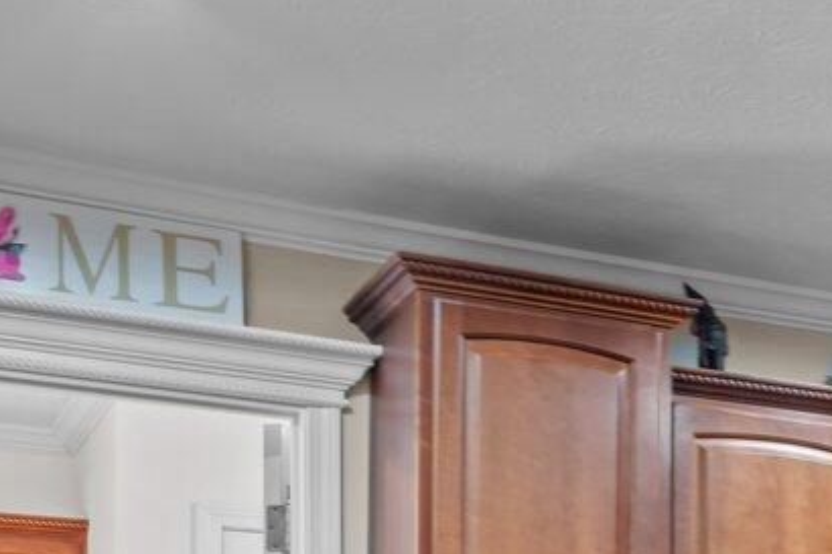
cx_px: 1021
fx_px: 1848
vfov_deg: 15.8
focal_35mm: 80
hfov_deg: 23.1
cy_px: 814
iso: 250
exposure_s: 1.6
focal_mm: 16
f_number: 8
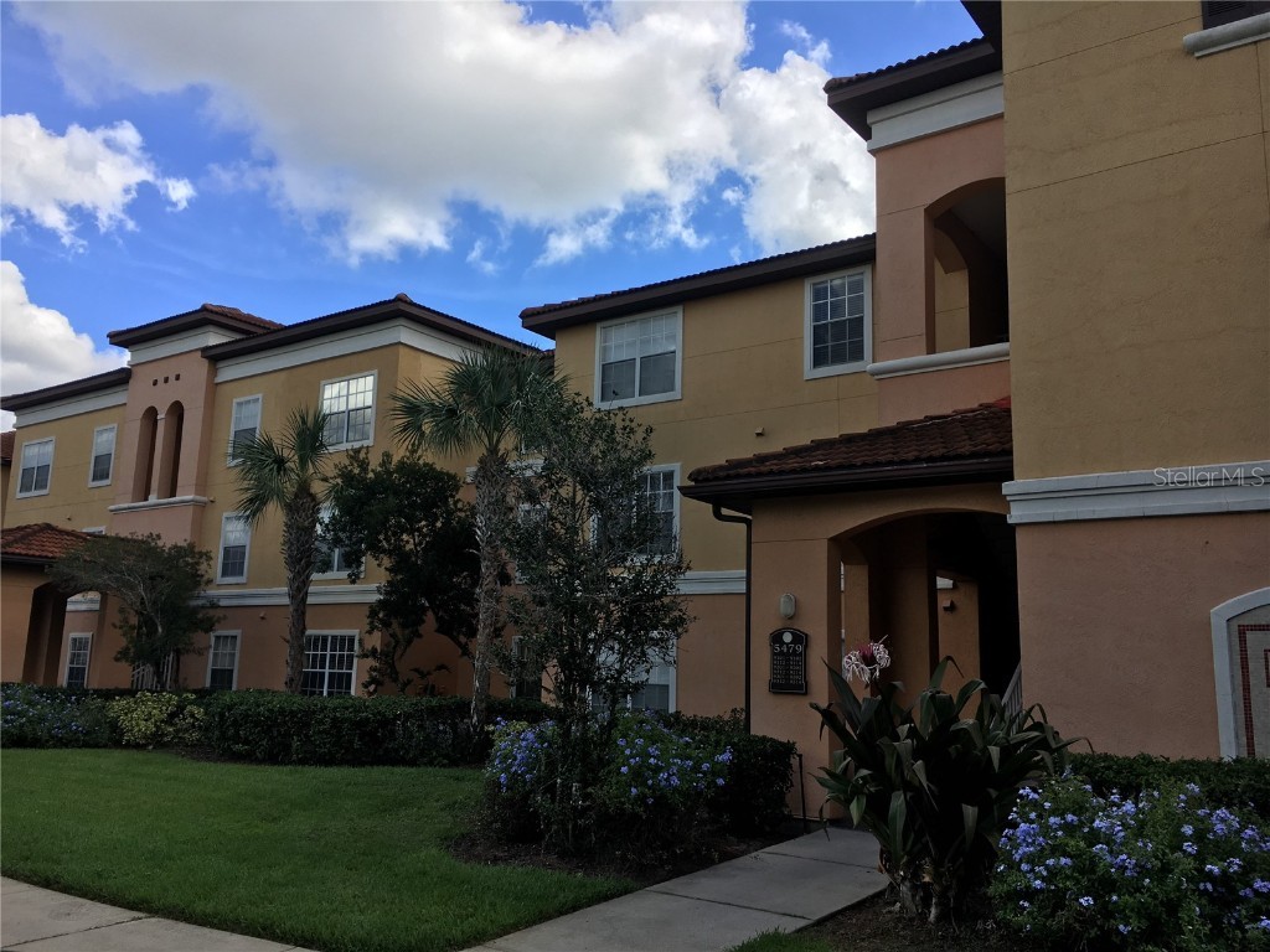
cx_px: 635
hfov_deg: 61.7
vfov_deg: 48.2
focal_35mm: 29
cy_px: 476
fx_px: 1064
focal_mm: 4.15
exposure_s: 1/1326
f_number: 2.2
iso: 25
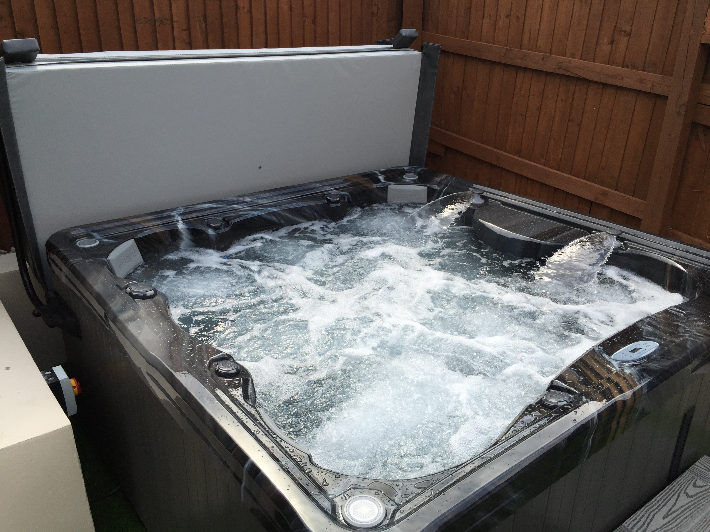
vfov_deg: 48.2
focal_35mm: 29
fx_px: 595
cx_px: 355
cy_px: 266
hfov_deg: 61.7
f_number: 2.2
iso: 32
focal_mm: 4.15
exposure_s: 1/920
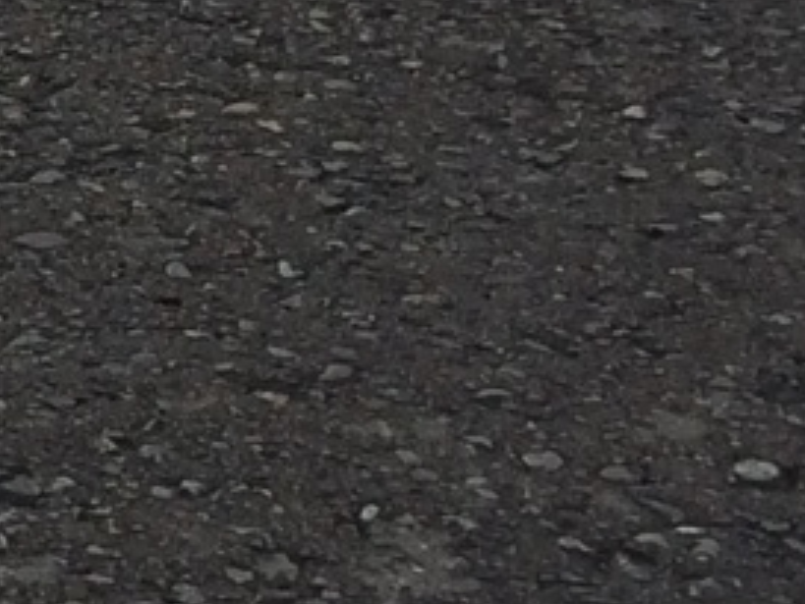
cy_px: -1016
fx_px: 5235
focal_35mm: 225
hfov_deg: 8.1
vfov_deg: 6.2
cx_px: -1138
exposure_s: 1/402
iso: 32
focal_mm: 4.12
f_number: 2.2
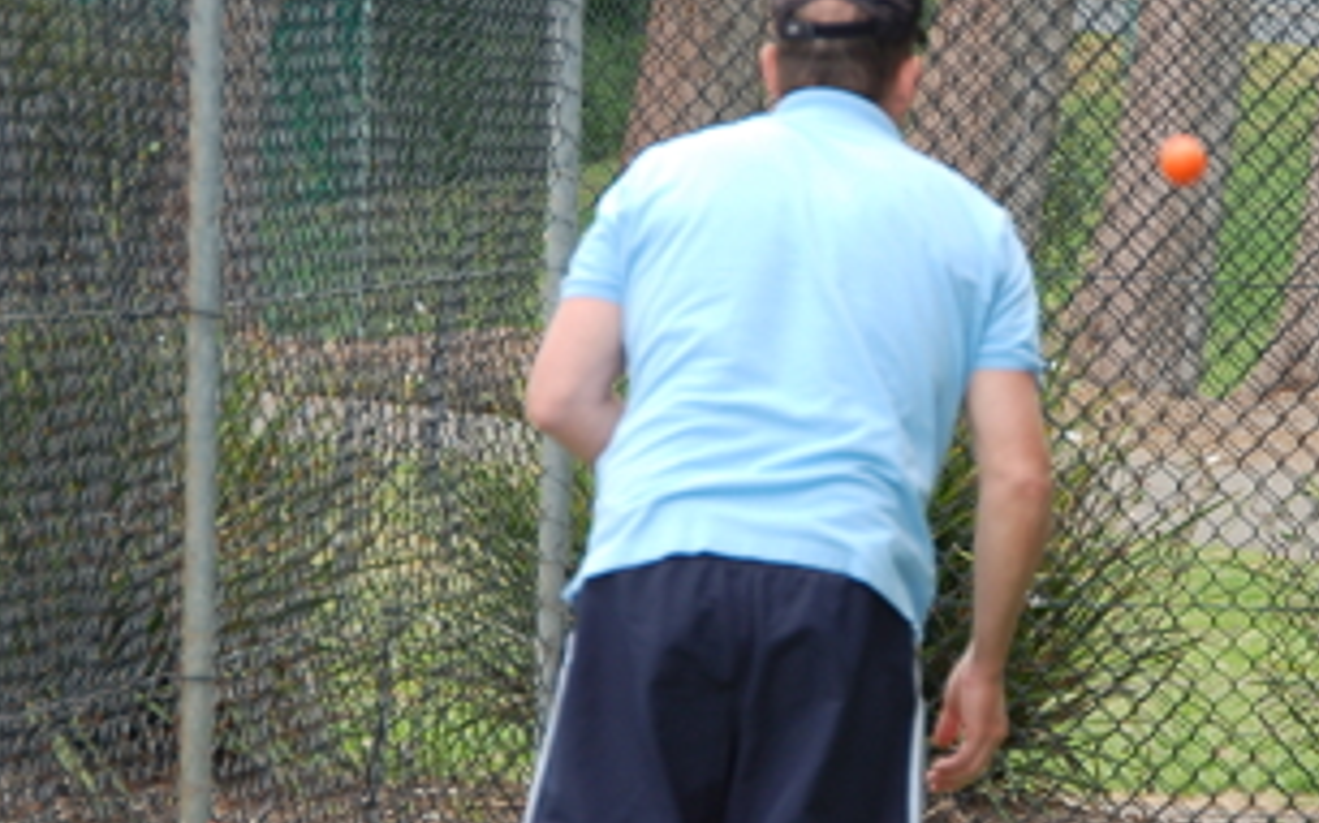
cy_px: 556
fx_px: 9091
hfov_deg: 8.3
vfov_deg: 5.2
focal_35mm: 253
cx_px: 953
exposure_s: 1/125
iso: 200
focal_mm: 92
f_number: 5.6
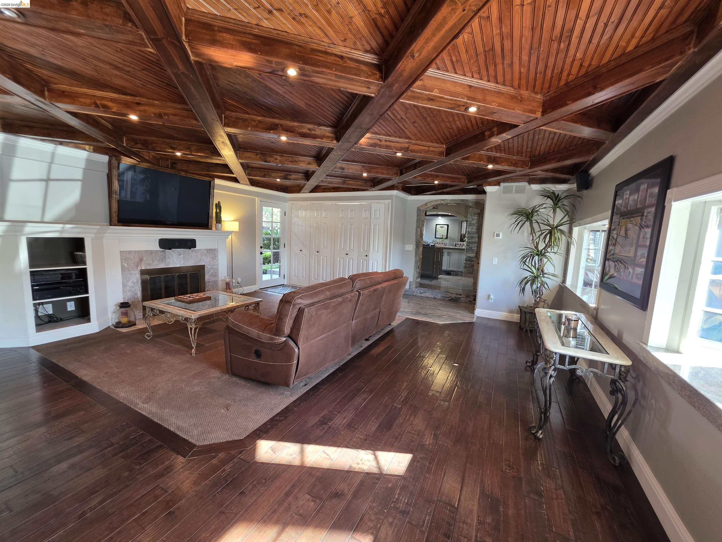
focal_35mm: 13
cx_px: 361
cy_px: 271
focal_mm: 2.2
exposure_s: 1/60
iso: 160
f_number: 1.9
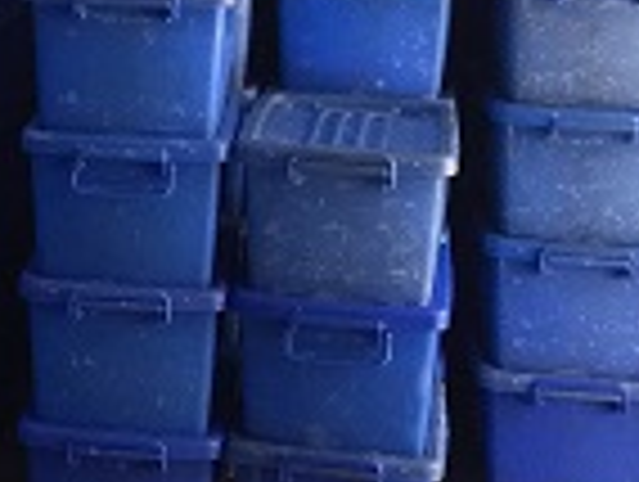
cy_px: -2
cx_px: -36
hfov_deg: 18.6
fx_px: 1886
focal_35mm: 102
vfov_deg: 14.3
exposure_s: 1/10
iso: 125
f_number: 2.2
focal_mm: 4.15
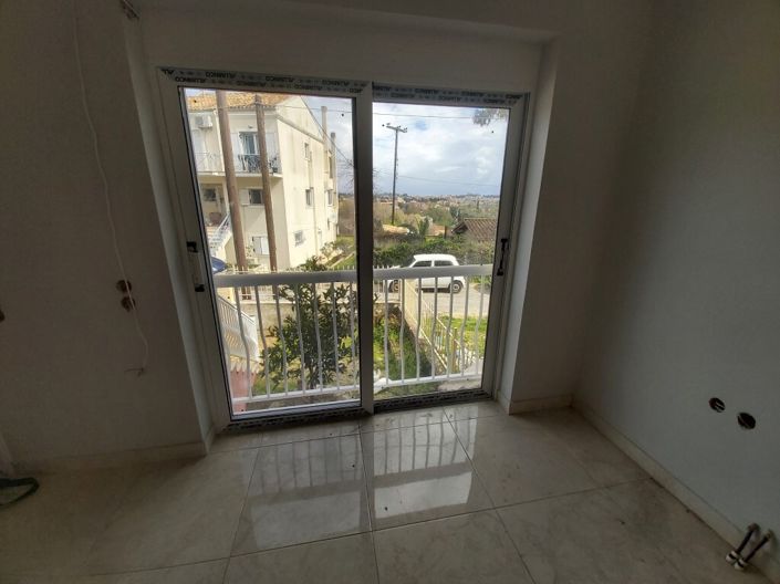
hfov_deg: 110.6
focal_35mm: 12
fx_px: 270
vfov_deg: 94.4
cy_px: 292
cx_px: 390
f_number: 2.2
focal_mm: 1.42
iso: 40
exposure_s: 1/522
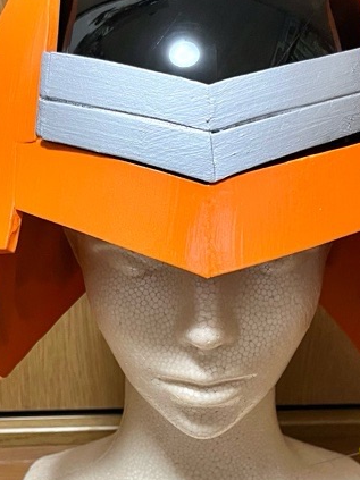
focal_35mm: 59
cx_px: 214
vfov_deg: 31.6
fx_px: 819
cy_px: 404
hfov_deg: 24.8
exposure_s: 1/50
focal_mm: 5.1
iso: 400
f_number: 1.6
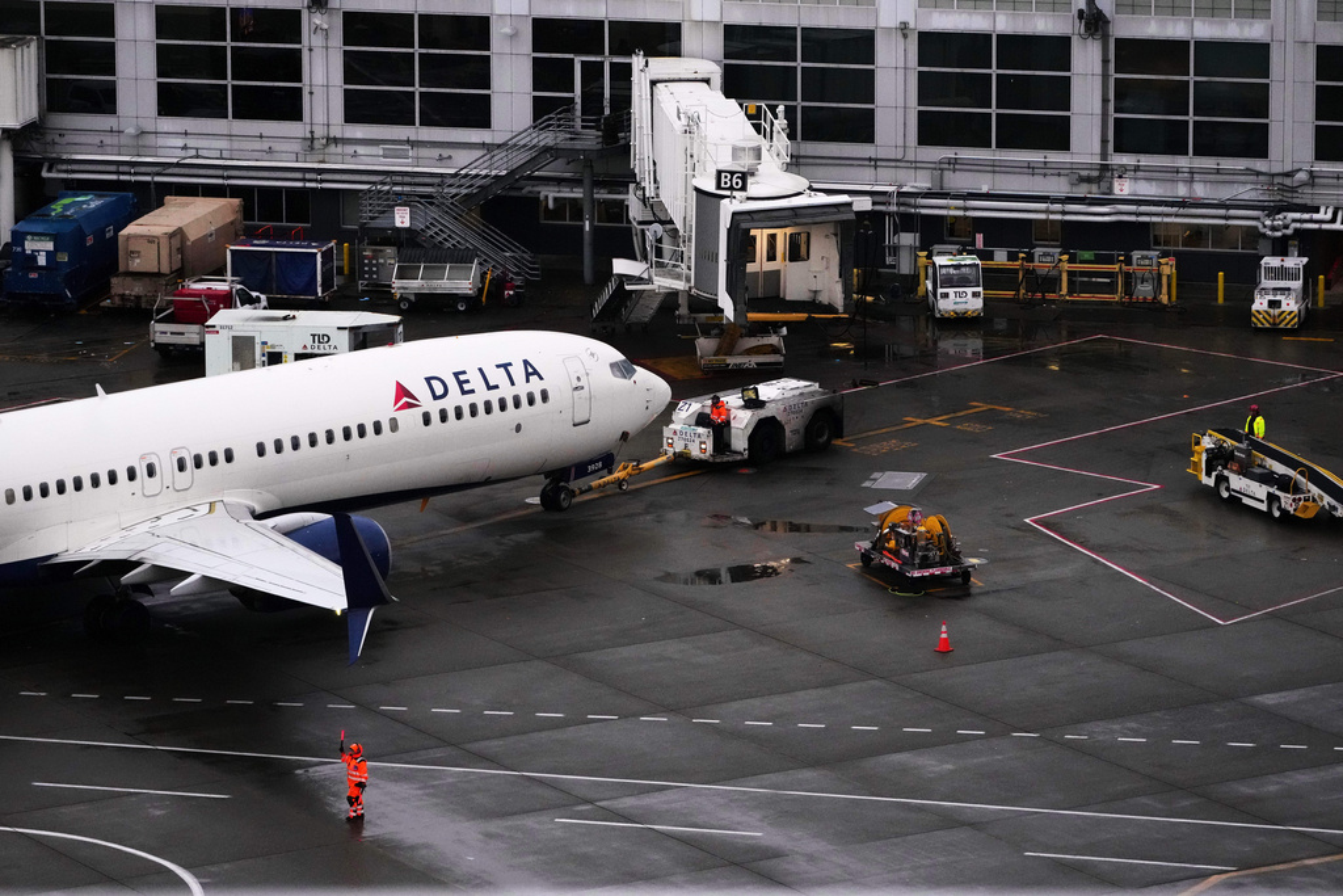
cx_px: 672
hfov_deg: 11.5
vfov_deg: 7.7
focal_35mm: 179
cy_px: 448
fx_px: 6678
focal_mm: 179
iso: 5000
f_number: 5.6
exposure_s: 1/2000
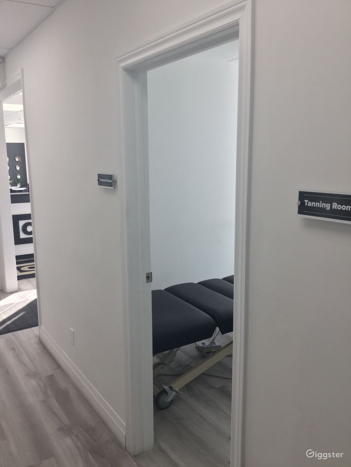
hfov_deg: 45.5
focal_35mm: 31
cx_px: 176
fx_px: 419
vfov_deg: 58.3
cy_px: 234
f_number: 2.4
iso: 32
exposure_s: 1/120
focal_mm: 3.3
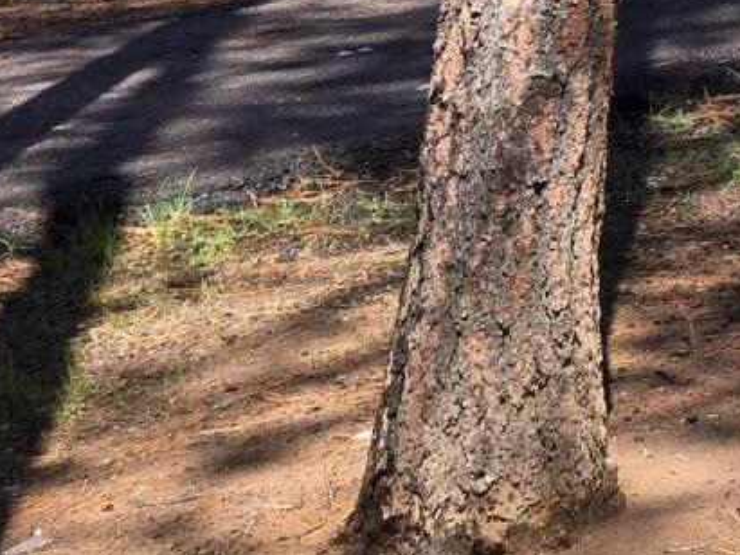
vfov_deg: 11.1
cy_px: -793
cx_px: 1093
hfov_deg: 16.2
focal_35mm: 112
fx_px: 2394
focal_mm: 5.4
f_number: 1.8
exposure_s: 1/461
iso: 25
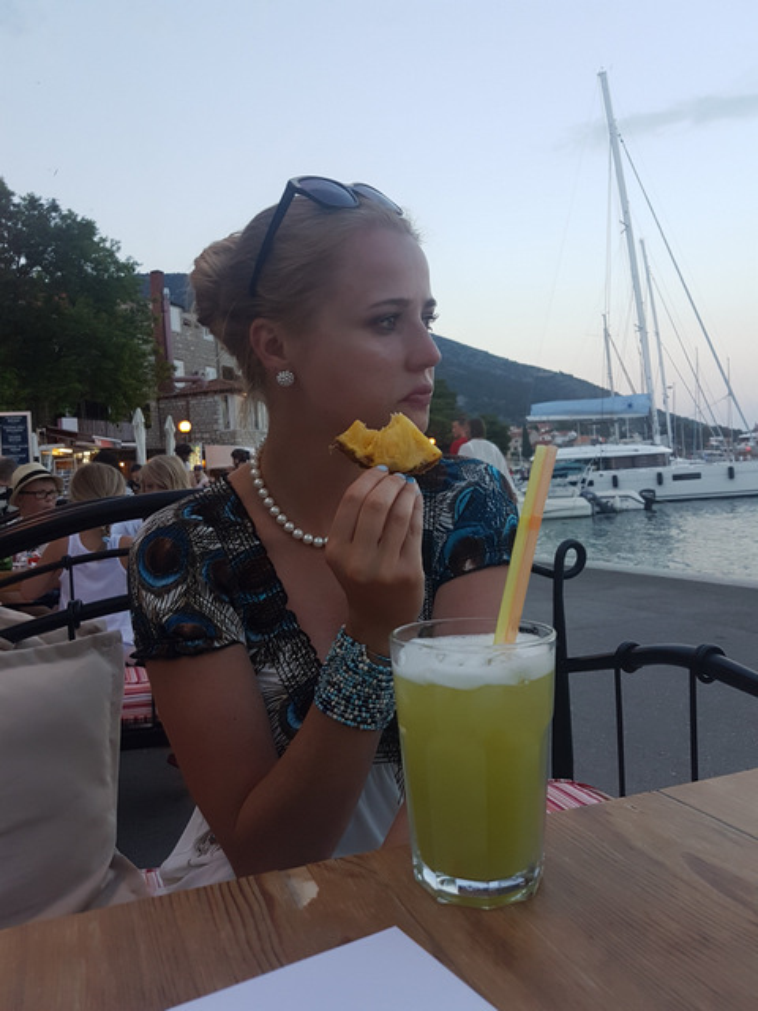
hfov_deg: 53.1
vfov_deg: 67.3
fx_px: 759
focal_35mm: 26
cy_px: 506
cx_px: 379
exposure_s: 1/100
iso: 80
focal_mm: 4.2
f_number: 1.7
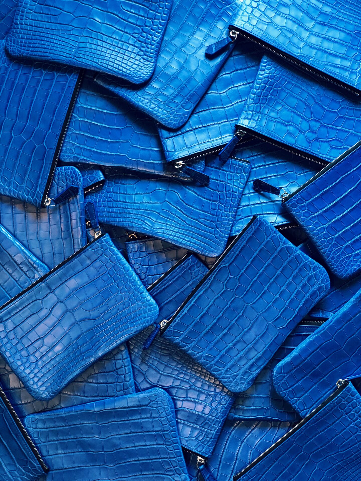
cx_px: 180
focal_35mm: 52
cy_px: 240
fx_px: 723
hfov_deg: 28.0
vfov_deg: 36.8
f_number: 2.4
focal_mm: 6
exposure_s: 1/30
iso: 125
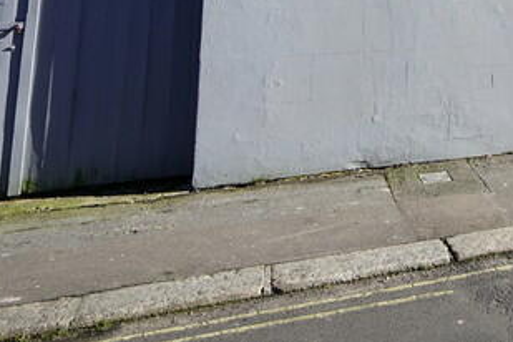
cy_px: -222
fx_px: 755
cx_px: 599
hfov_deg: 31.9
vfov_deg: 20.4
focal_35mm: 53
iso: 100
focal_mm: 16
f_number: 5
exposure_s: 1/250
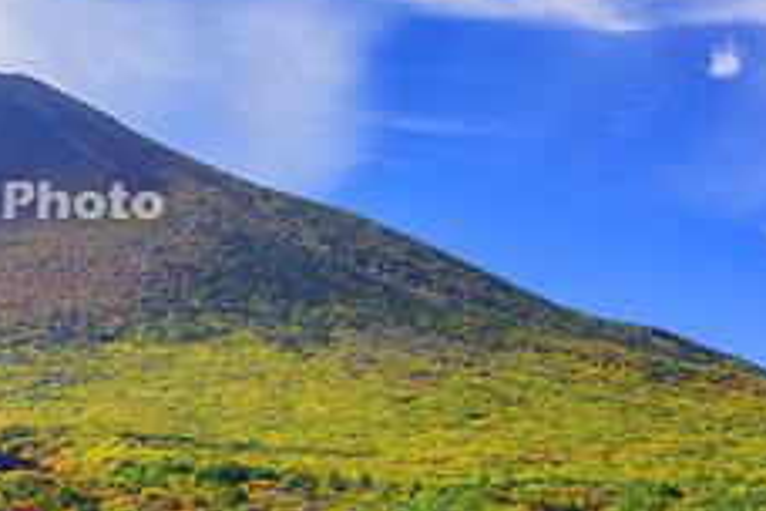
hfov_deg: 23.3
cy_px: 192
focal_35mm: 84
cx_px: 18
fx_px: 1787
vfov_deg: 16.2
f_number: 16
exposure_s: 1/8
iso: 64
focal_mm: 32
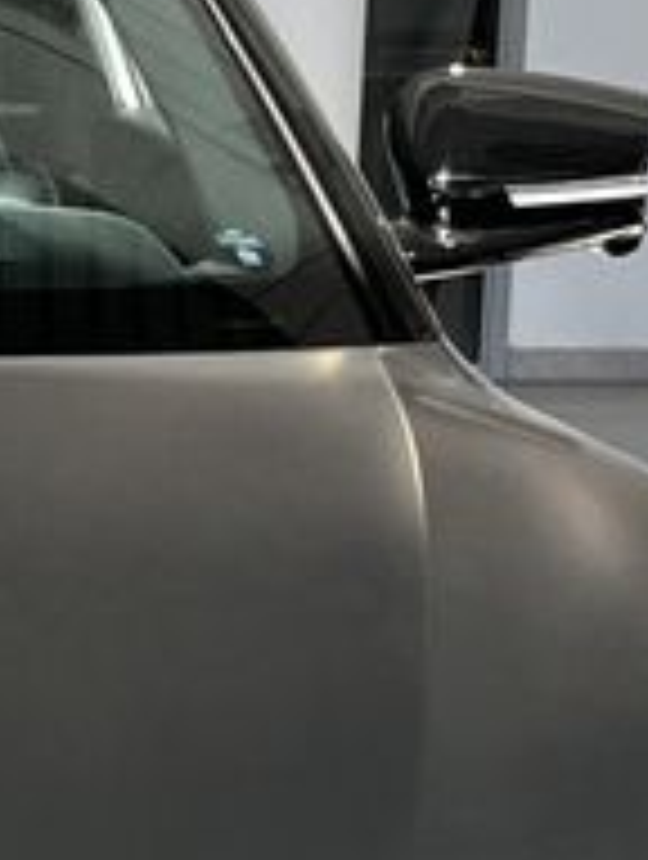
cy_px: 324
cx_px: -657
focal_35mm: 163
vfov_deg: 12.1
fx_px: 4055
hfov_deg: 8.6
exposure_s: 1/224
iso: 40
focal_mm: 5.1
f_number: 1.6
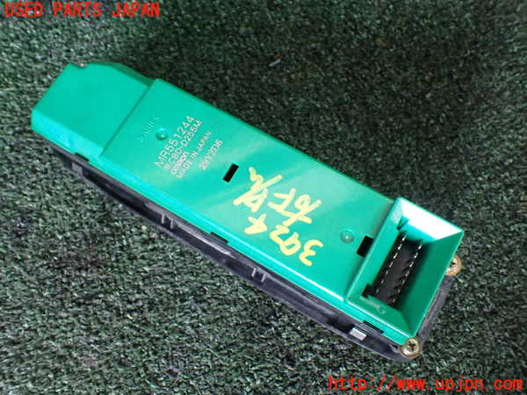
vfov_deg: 46.8
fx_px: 457
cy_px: 198
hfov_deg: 60.0
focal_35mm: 30
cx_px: 264
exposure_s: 1/50
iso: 800
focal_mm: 5.4
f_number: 2.3
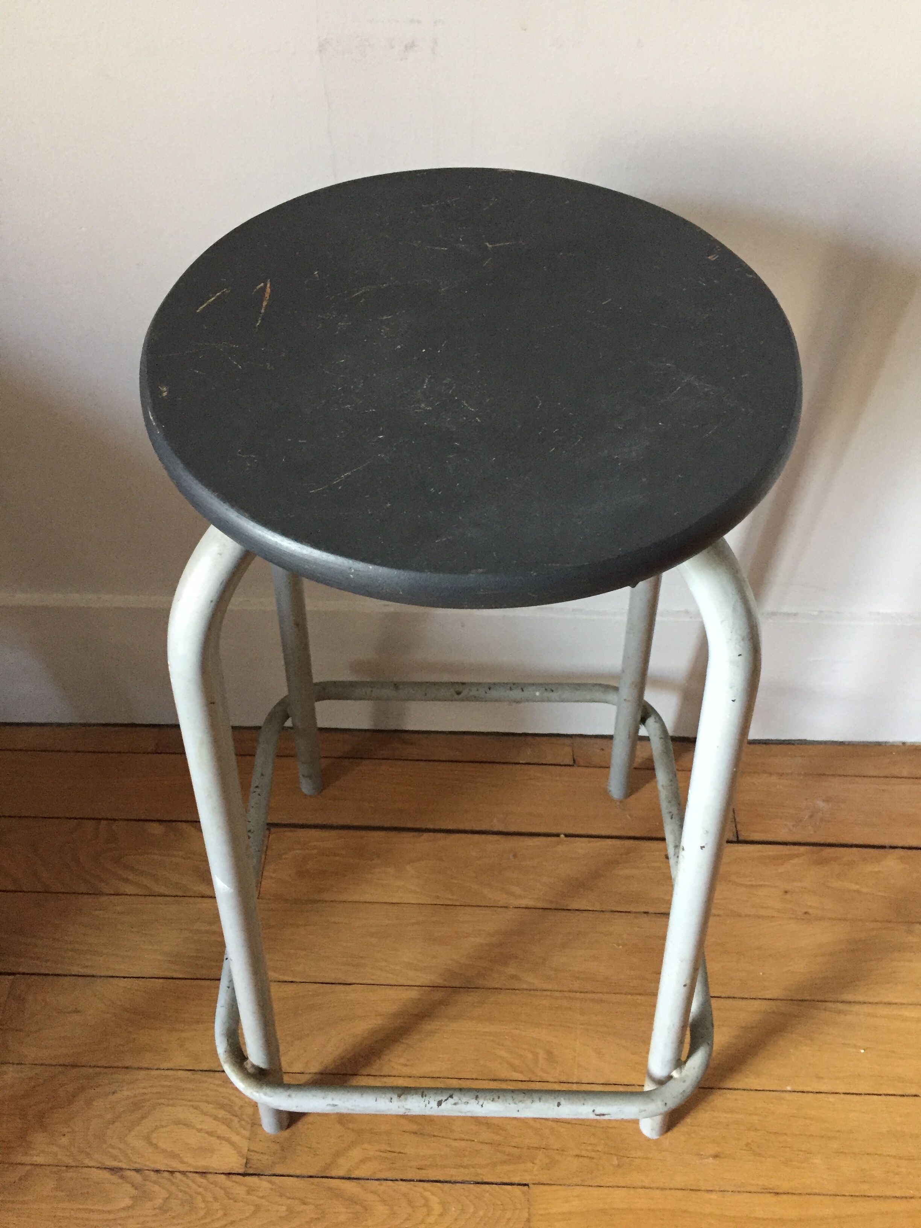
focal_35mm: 29
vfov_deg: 61.7
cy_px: 614
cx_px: 460
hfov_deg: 48.2
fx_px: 1029
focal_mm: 4.15
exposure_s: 1/20
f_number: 2.2
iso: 250
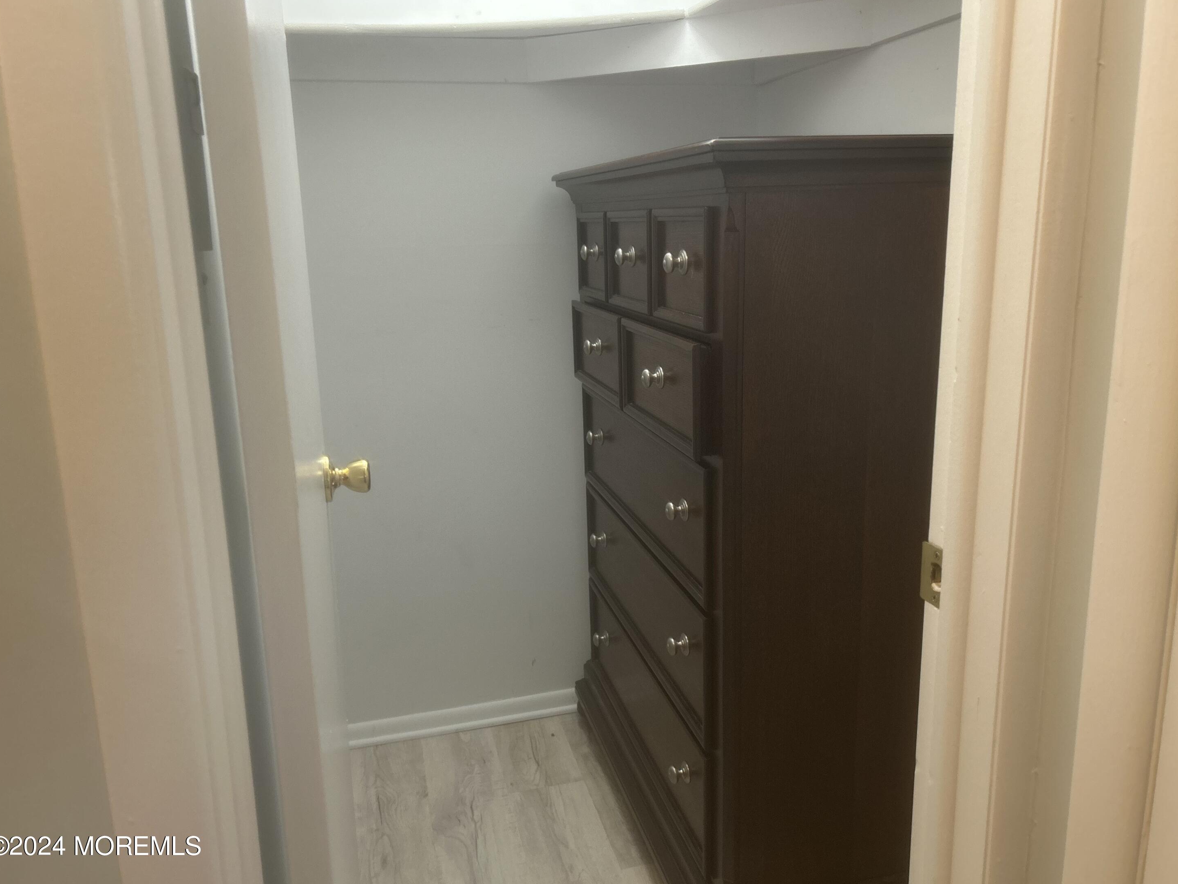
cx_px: 599
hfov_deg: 65.3
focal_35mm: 27
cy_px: 429
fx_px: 919
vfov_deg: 51.4
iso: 100
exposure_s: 1/60
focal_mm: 5.7
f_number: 1.5
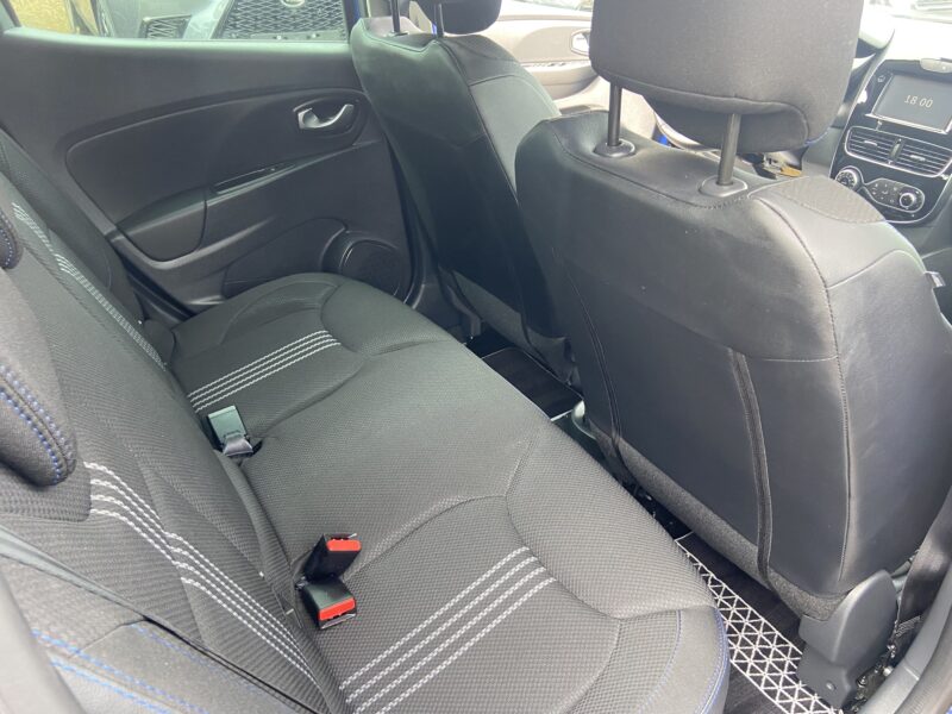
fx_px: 715
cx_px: 476
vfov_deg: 53.1
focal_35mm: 26
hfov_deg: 67.3
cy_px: 357
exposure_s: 1/71
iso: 125
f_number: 1.8
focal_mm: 4.25
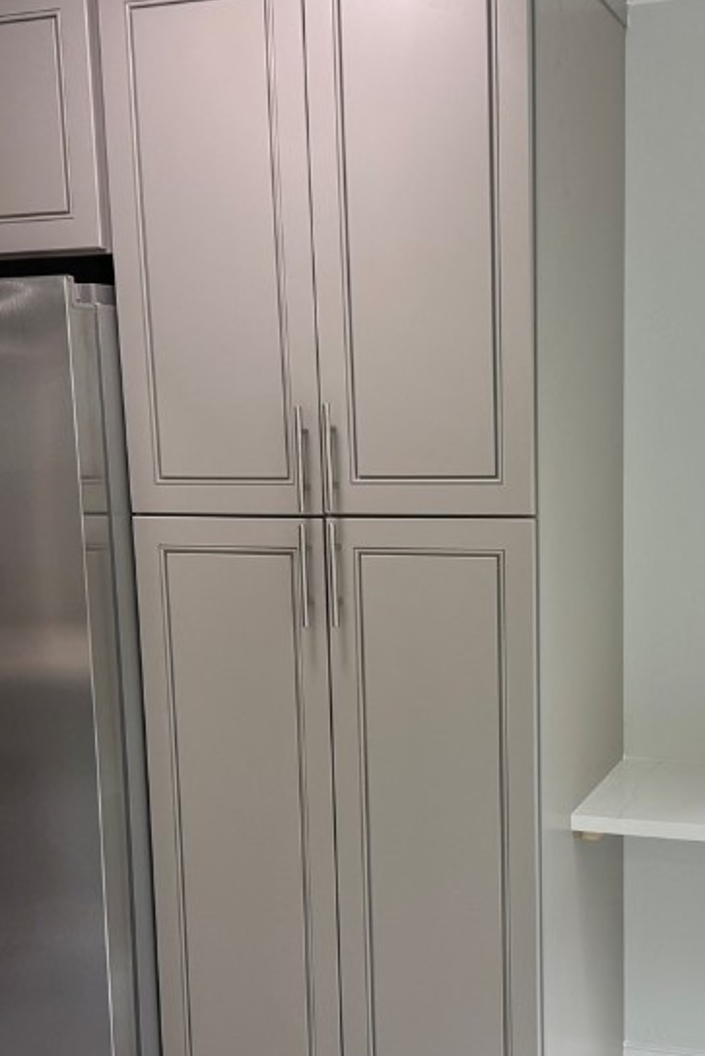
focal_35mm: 47
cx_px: 480
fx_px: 1380
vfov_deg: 41.7
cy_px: 648
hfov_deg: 28.4
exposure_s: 1/120
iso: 125
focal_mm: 6.76
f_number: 1.78
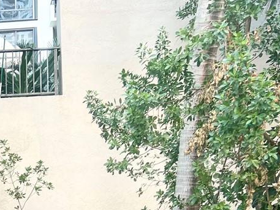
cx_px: -105
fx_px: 736
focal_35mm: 91
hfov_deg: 19.5
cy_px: 334
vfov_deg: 14.8
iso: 50
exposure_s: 1/342
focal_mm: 5.7
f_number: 1.5
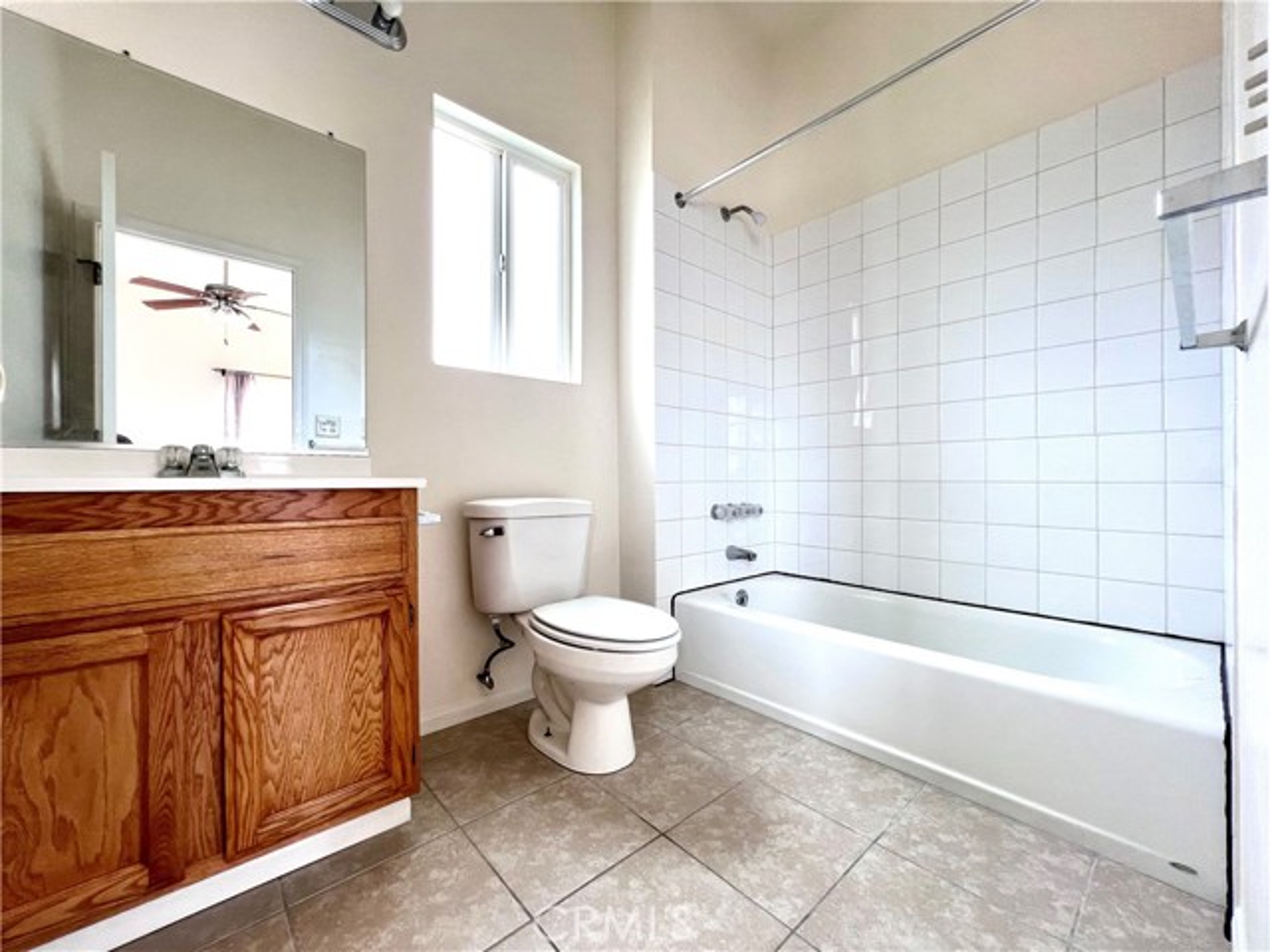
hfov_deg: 106.2
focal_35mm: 13
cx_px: 635
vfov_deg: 89.9
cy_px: 476
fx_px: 477
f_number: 1.8
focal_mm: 1.57
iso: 64
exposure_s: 1/99
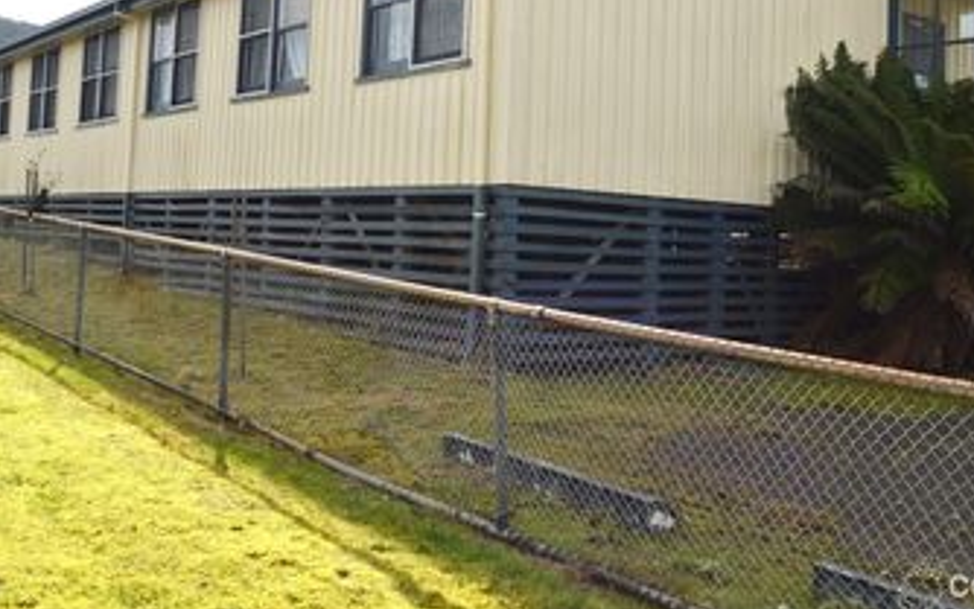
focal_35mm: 43
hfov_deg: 46.2
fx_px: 1142
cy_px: 188
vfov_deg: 29.6
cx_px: 446
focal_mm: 20
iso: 100
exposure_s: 1/200
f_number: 9
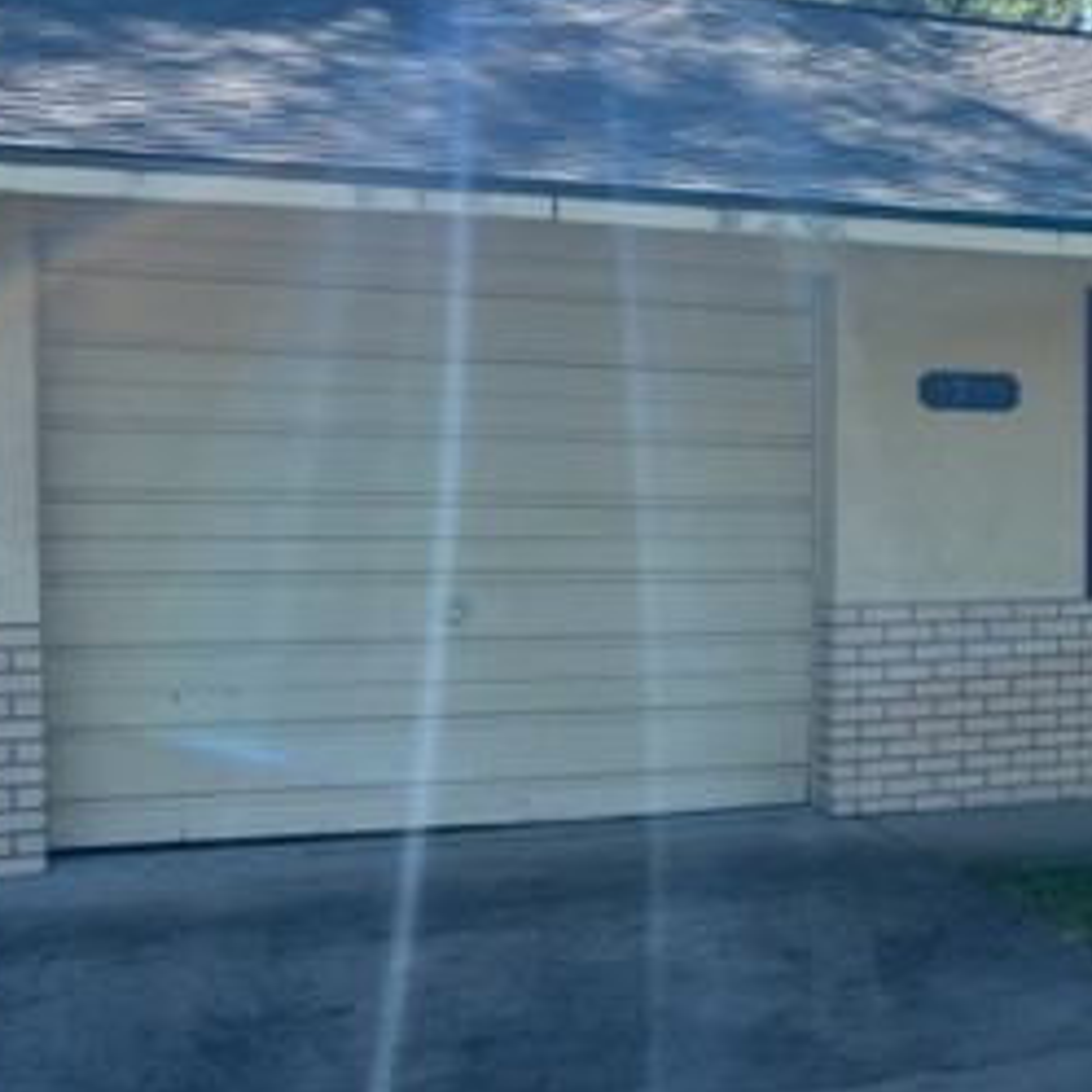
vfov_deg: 29.1
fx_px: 2106
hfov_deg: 27.2
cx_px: 1127
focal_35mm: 59
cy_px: 539
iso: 50
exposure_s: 1/1553
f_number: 1.5
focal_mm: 5.7
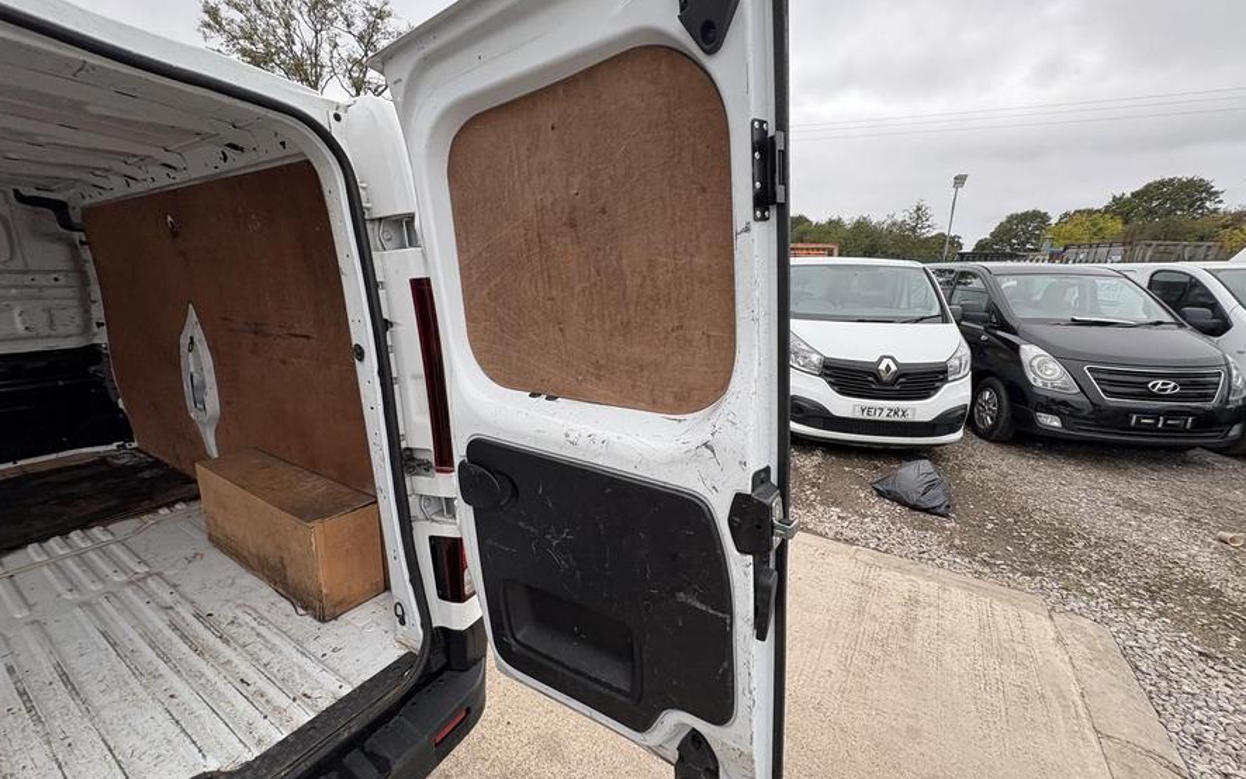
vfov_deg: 74.8
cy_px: 401
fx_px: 509
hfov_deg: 101.5
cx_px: 619
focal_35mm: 15
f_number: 2.2
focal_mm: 2.22
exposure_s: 1/137
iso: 40
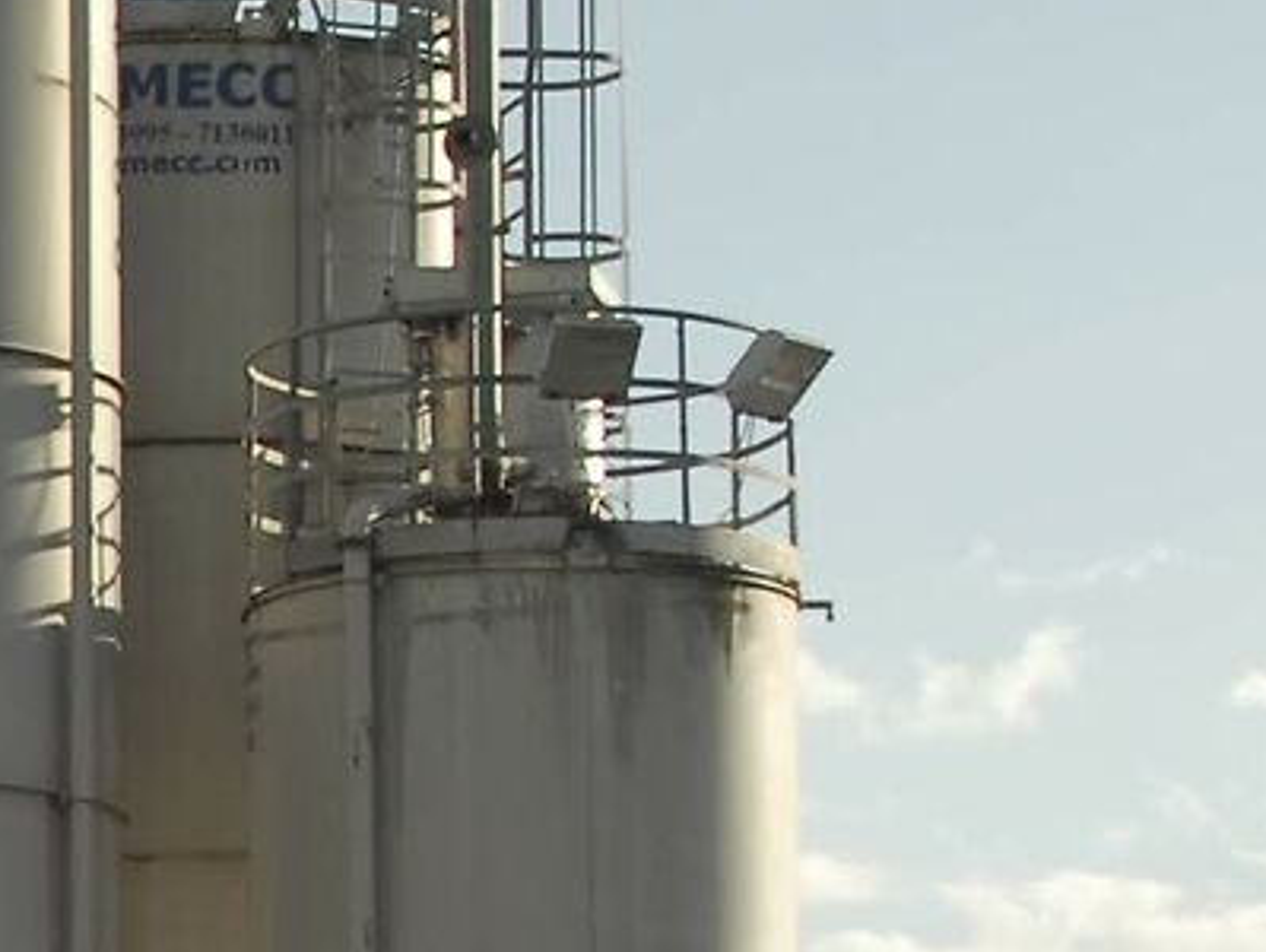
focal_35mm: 243
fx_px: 8895
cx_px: -1663
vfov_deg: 6.1
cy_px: 1398
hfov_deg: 7.6
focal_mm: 28
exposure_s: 1/125
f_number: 11
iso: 100
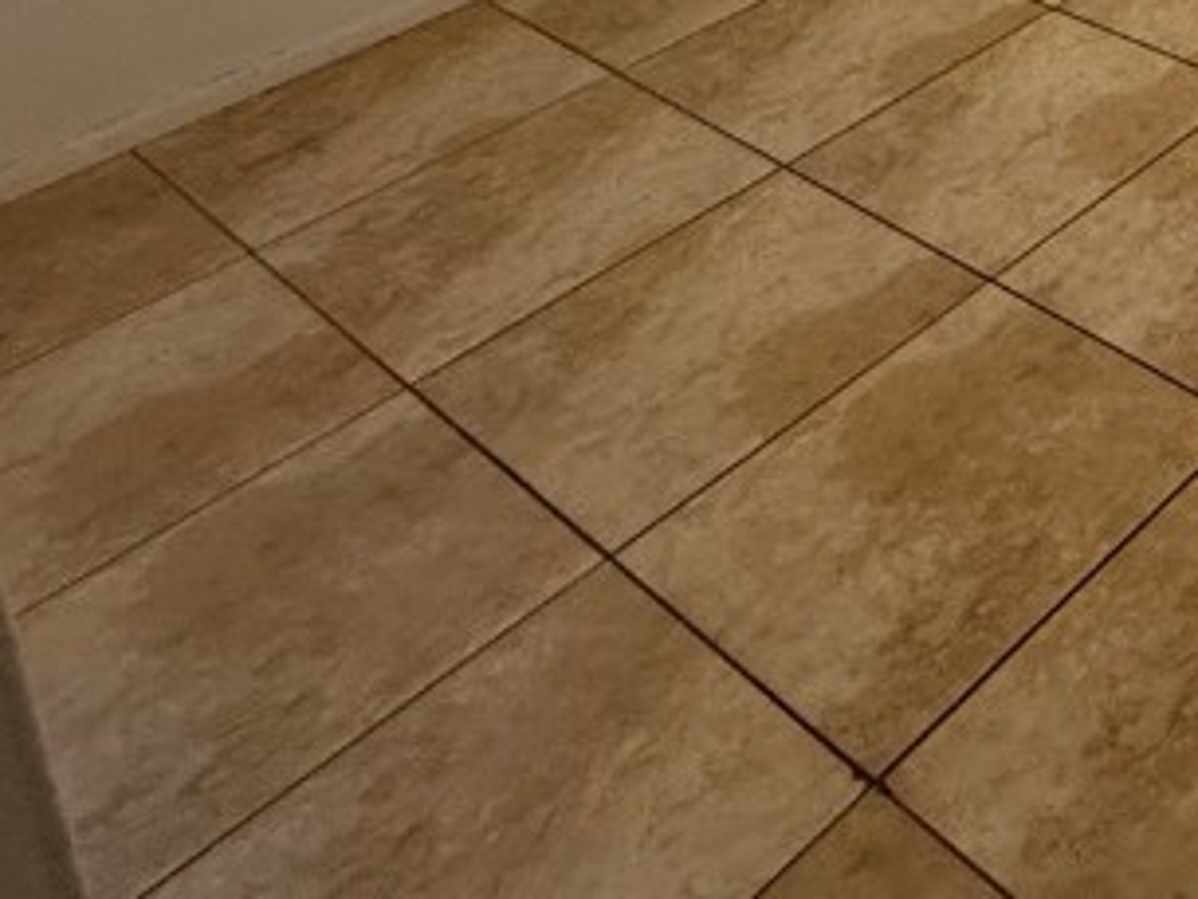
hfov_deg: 29.2
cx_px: 1693
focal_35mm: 47
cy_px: -577
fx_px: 1627
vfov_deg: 22.7
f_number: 2.2
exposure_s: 1/60
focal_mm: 2.22
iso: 320
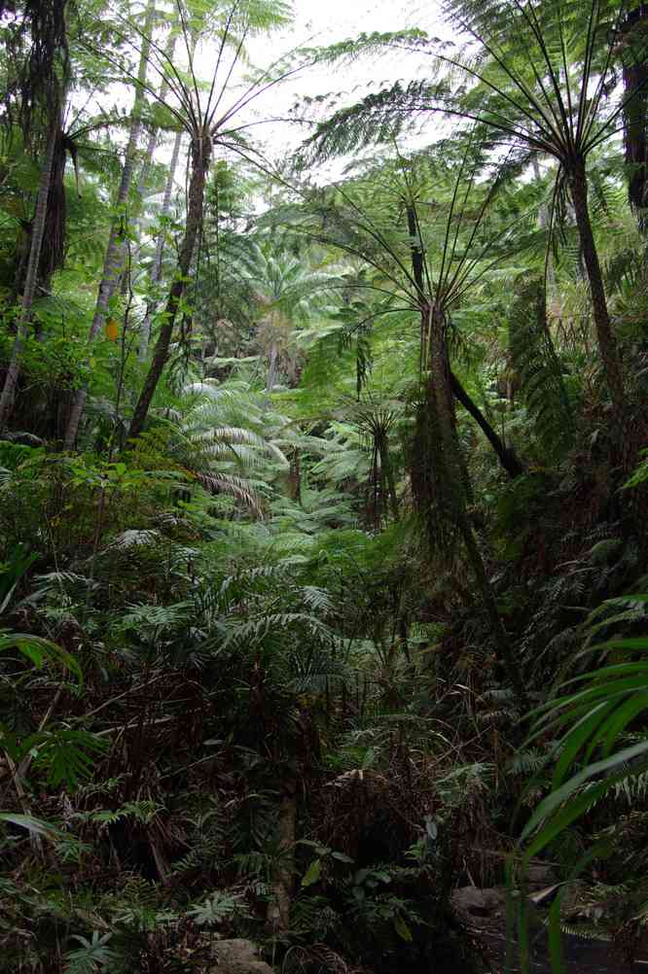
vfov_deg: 51.3
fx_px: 1015
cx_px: 324
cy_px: 487
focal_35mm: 38
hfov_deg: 35.4
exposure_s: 1/60
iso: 100
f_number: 4.5
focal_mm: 25
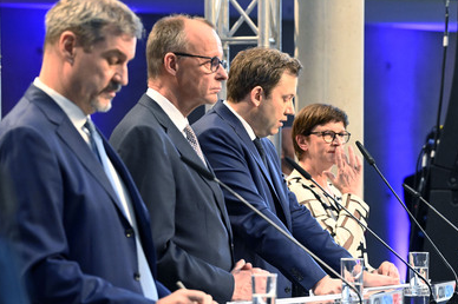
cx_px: 248
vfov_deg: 6.4
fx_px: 2733
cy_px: 170
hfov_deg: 9.6
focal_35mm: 215
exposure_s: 1/640
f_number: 6.3
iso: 12800
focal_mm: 185
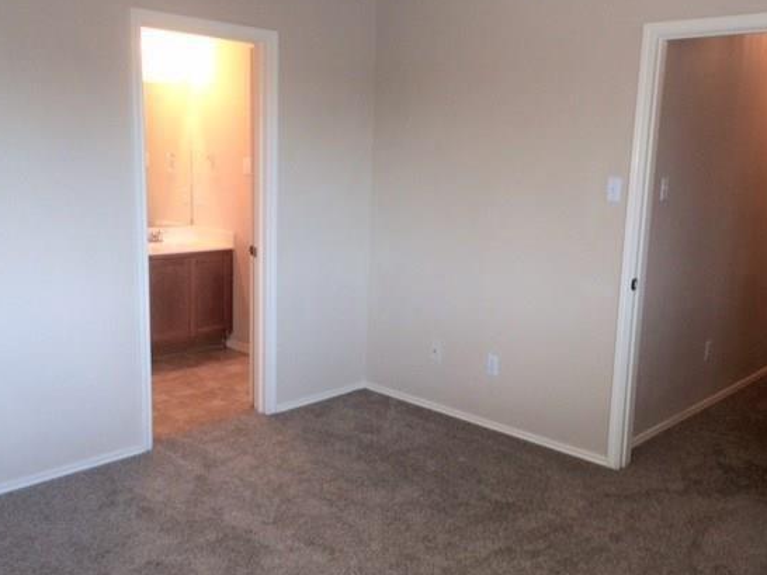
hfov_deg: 54.0
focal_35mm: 34
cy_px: 274
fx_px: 753
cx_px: 389
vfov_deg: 41.8
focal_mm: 4.15
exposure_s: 1/30
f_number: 2.2
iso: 50
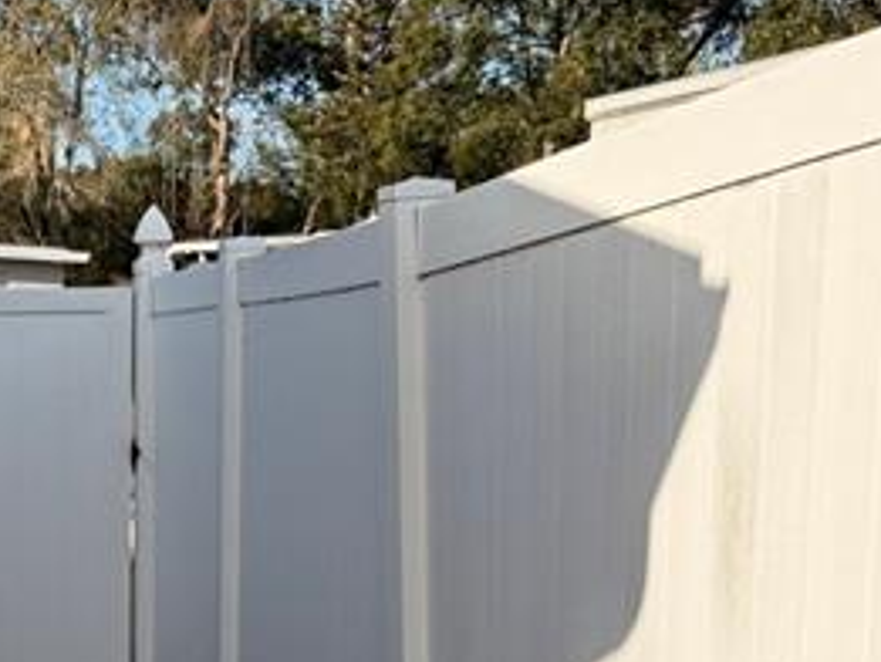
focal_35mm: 94
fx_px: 2393
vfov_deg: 15.2
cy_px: 790
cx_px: -57
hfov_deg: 20.0
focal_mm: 6.76
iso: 80
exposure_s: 1/5319
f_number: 1.78
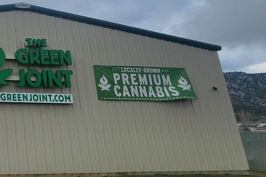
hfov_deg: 33.5
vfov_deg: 30.8
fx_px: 310
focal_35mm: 42
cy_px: 25
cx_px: -82
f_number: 2.2
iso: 50
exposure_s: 1/3913
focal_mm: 2.2
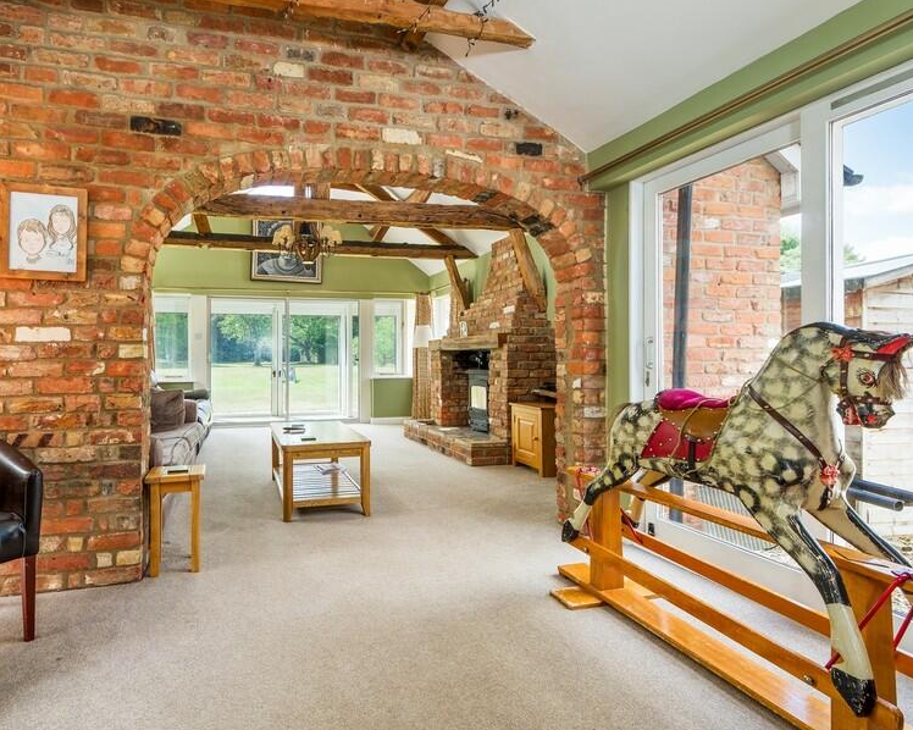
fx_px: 486
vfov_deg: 73.8
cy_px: 355
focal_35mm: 18
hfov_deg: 84.9
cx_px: 350
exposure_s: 1/20
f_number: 7.1
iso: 160
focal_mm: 9.4
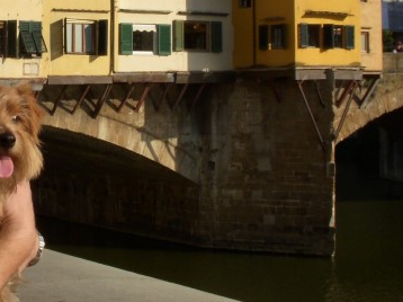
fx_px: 989
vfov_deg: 17.1
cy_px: 29
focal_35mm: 85
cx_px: 68
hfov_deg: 22.6
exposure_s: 1/400
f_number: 6.6
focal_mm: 6.3
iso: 100
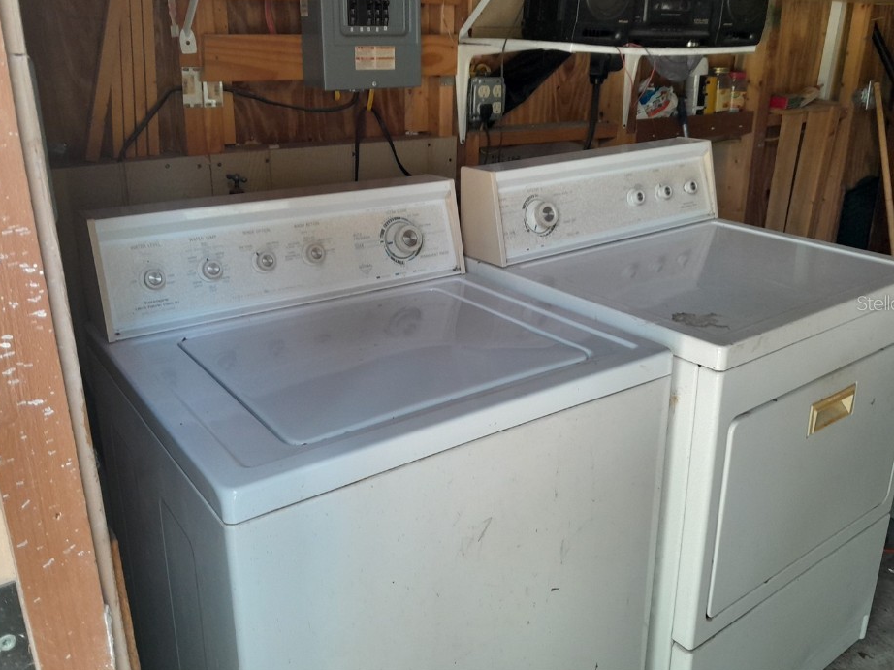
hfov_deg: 60.0
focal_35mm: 30
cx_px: 452
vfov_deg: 46.7
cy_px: 303
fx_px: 775
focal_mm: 4
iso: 200
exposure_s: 1/60
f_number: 1.8
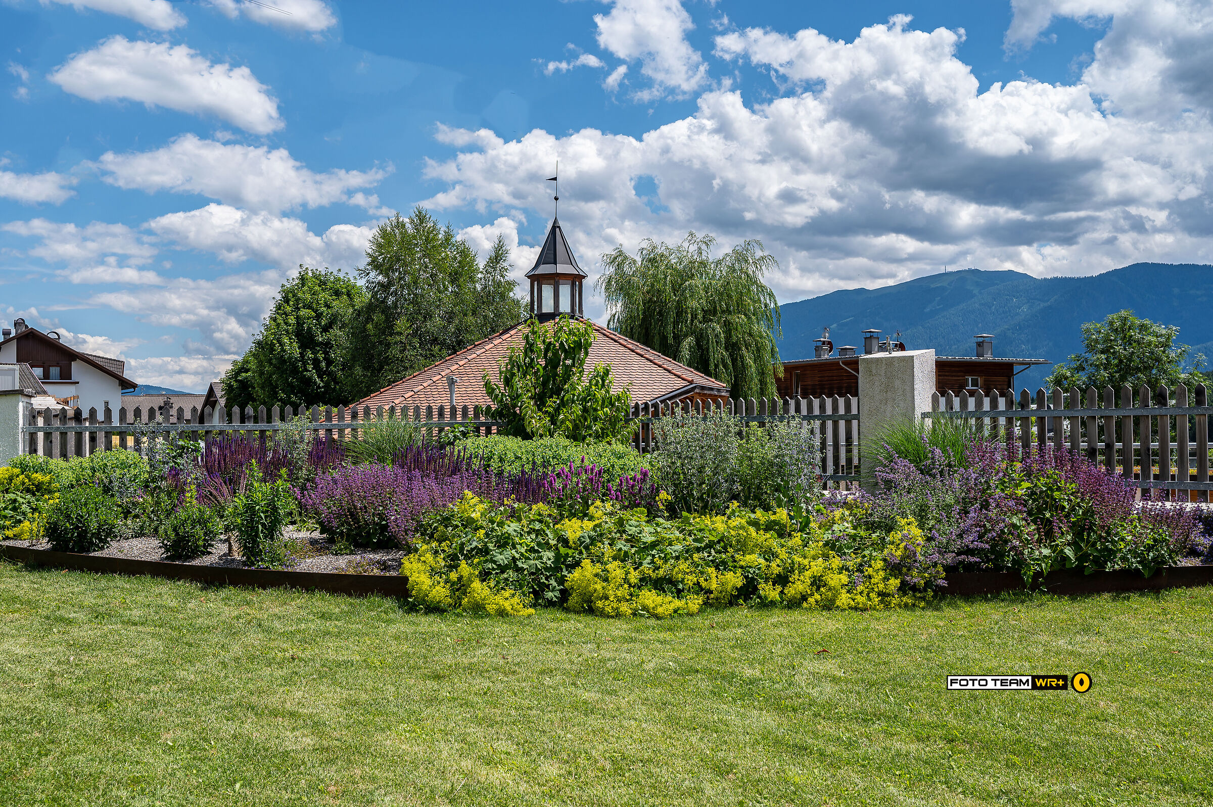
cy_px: 404
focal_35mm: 35
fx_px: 1179
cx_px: 606
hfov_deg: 54.5
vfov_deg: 37.8
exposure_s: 1/320
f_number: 8
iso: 100
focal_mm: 35
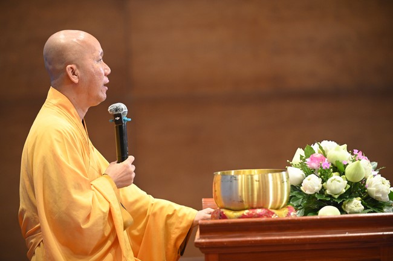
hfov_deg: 11.8
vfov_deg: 7.8
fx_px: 1908
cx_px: 196
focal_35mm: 175
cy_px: 130
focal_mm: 175
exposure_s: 1/160
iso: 3200
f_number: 3.2
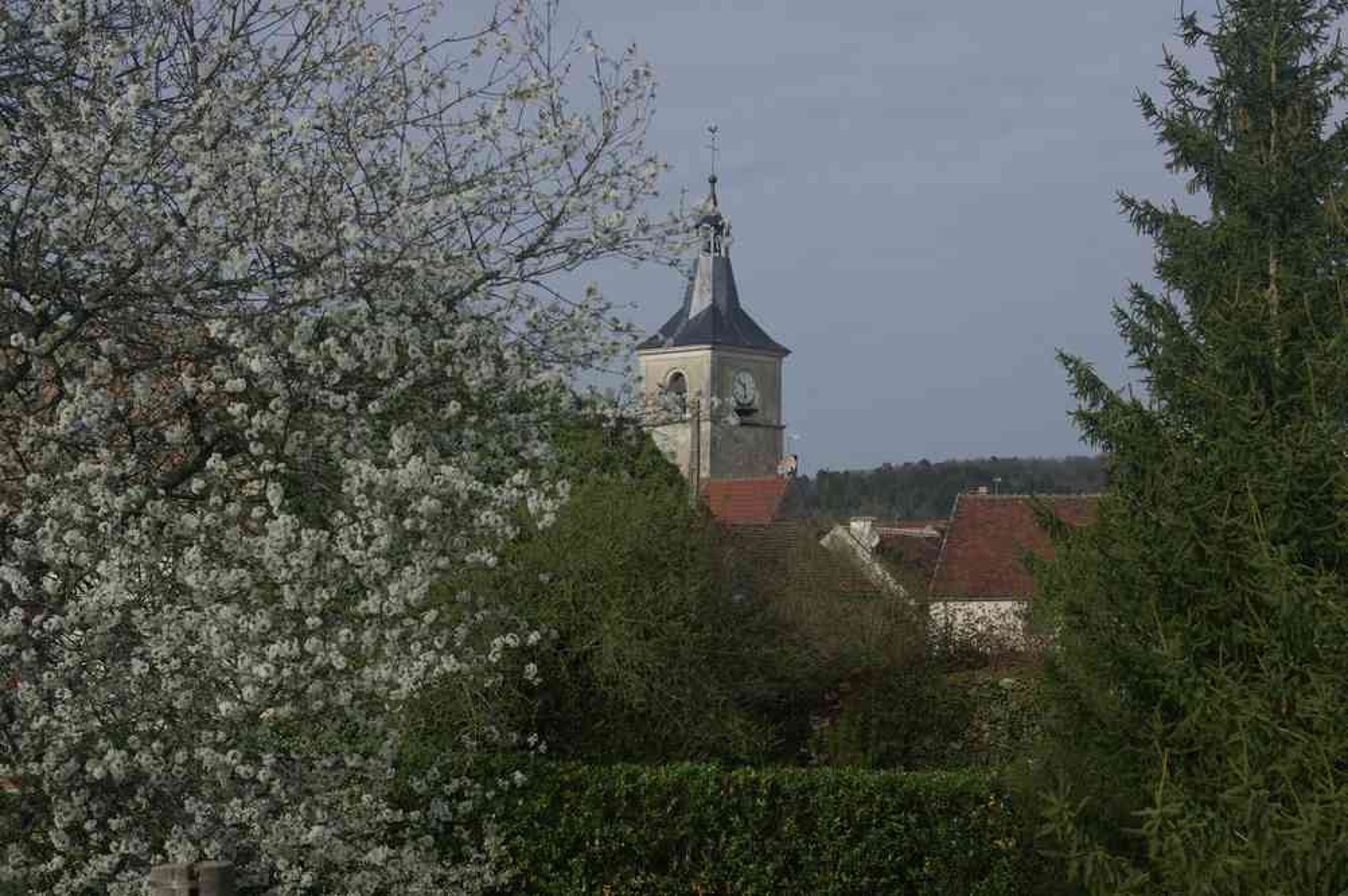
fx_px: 2132
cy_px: 448
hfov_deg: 35.1
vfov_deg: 23.7
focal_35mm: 57
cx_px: 674
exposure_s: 1/250
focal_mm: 38
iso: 100
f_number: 9.5
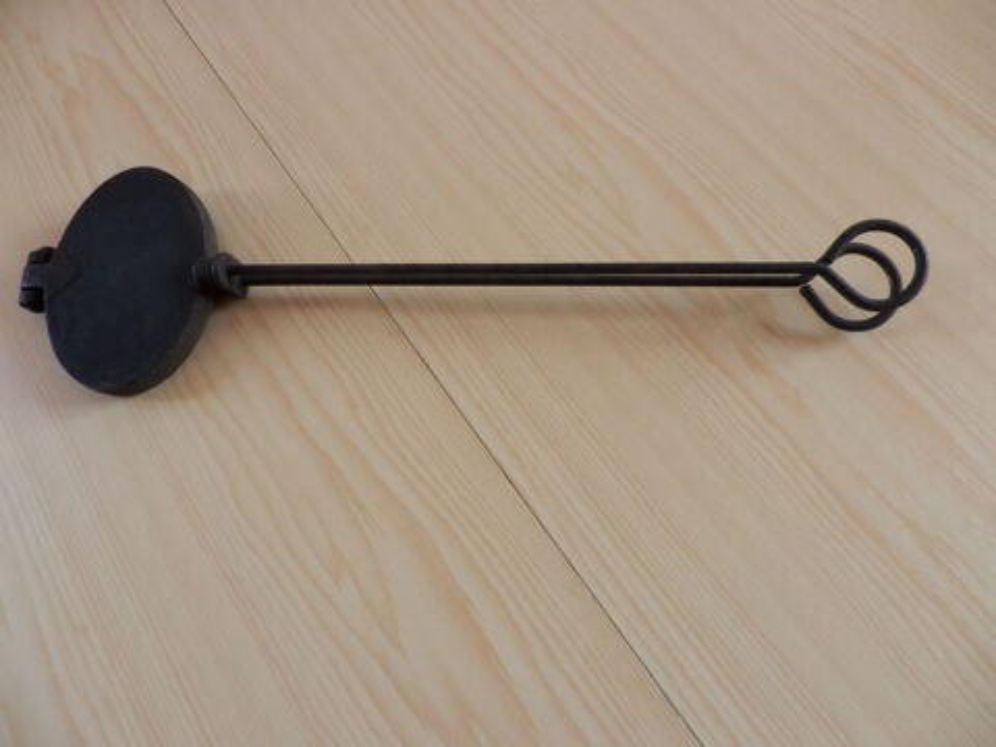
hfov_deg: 71.6
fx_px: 691
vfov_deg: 56.8
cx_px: 498
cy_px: 374
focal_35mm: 24
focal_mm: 4.2
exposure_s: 1/30
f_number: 3
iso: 80
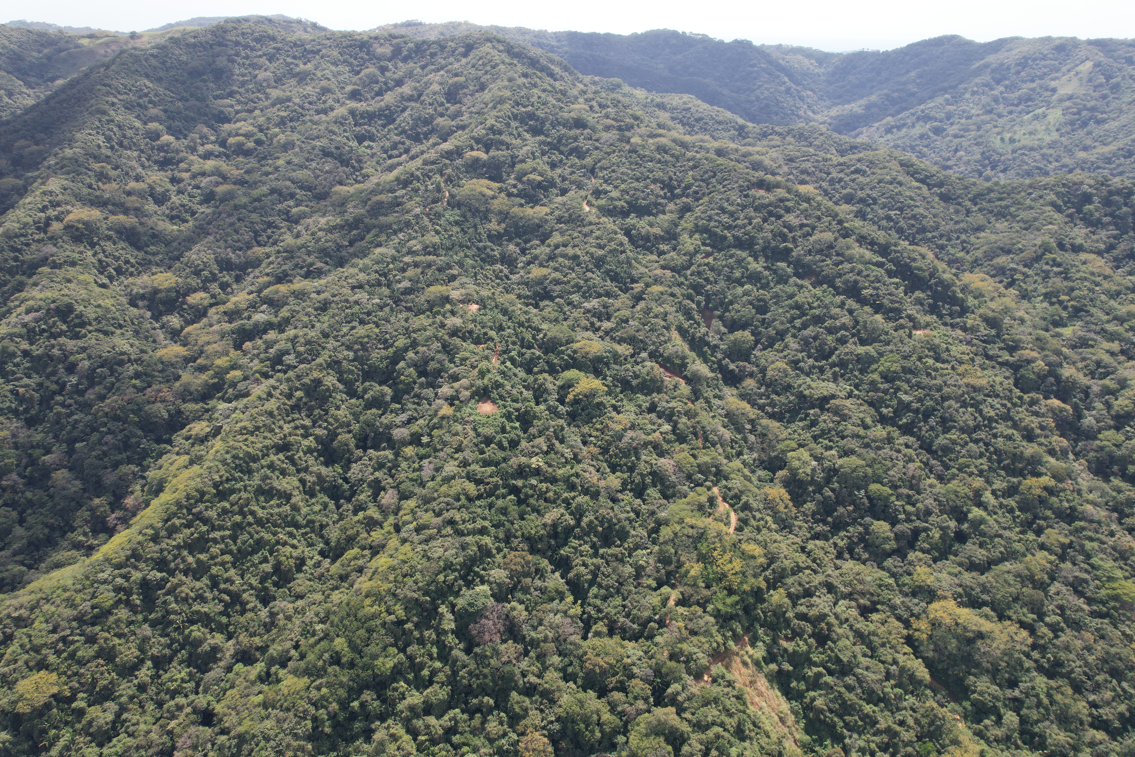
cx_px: 568
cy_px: 378
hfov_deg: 78.6
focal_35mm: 22
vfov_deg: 57.2
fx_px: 694
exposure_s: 1/320
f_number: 2.8
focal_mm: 8.38
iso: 200
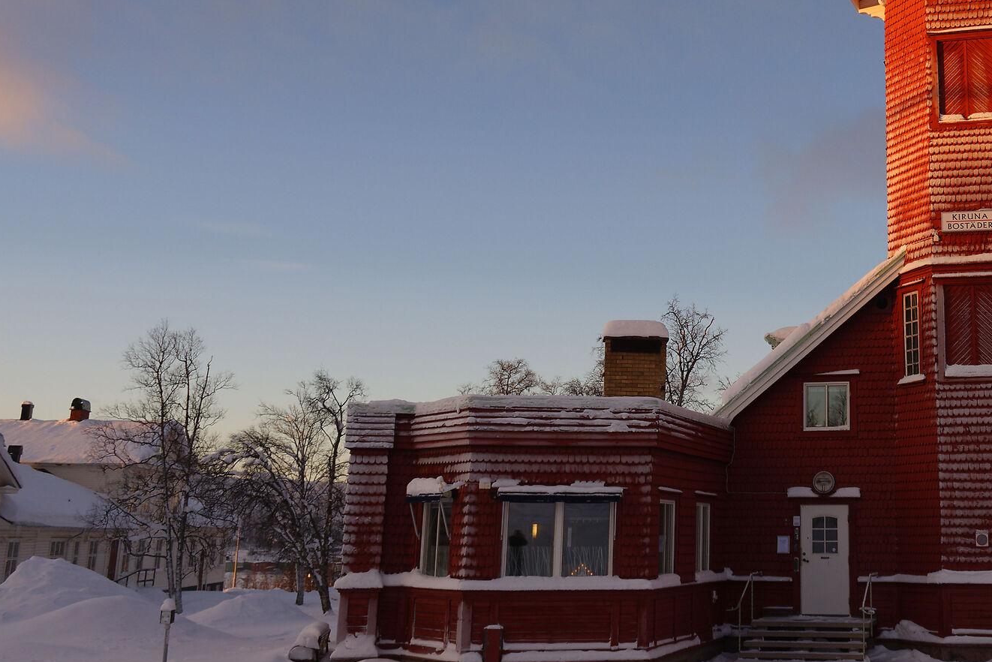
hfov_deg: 39.1
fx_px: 1350
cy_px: 179
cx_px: 764
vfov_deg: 27.2
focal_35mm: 49
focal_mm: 18
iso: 100
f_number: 5.6
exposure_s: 1/90
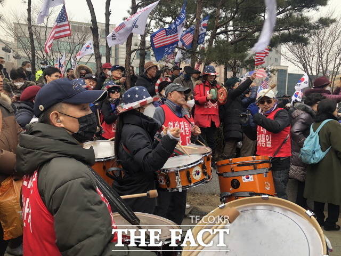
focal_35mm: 28
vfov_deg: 49.7
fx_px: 276
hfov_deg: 63.4
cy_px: 128
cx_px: 170
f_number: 1.8
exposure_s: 1/120
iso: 25
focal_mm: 3.99
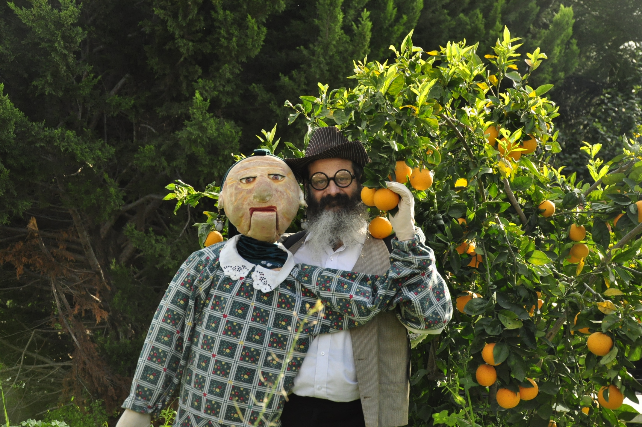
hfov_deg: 23.4
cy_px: 214
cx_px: 321
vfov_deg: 15.7
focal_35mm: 87
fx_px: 1550
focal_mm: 58
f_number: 5
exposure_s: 1/1250
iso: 1250
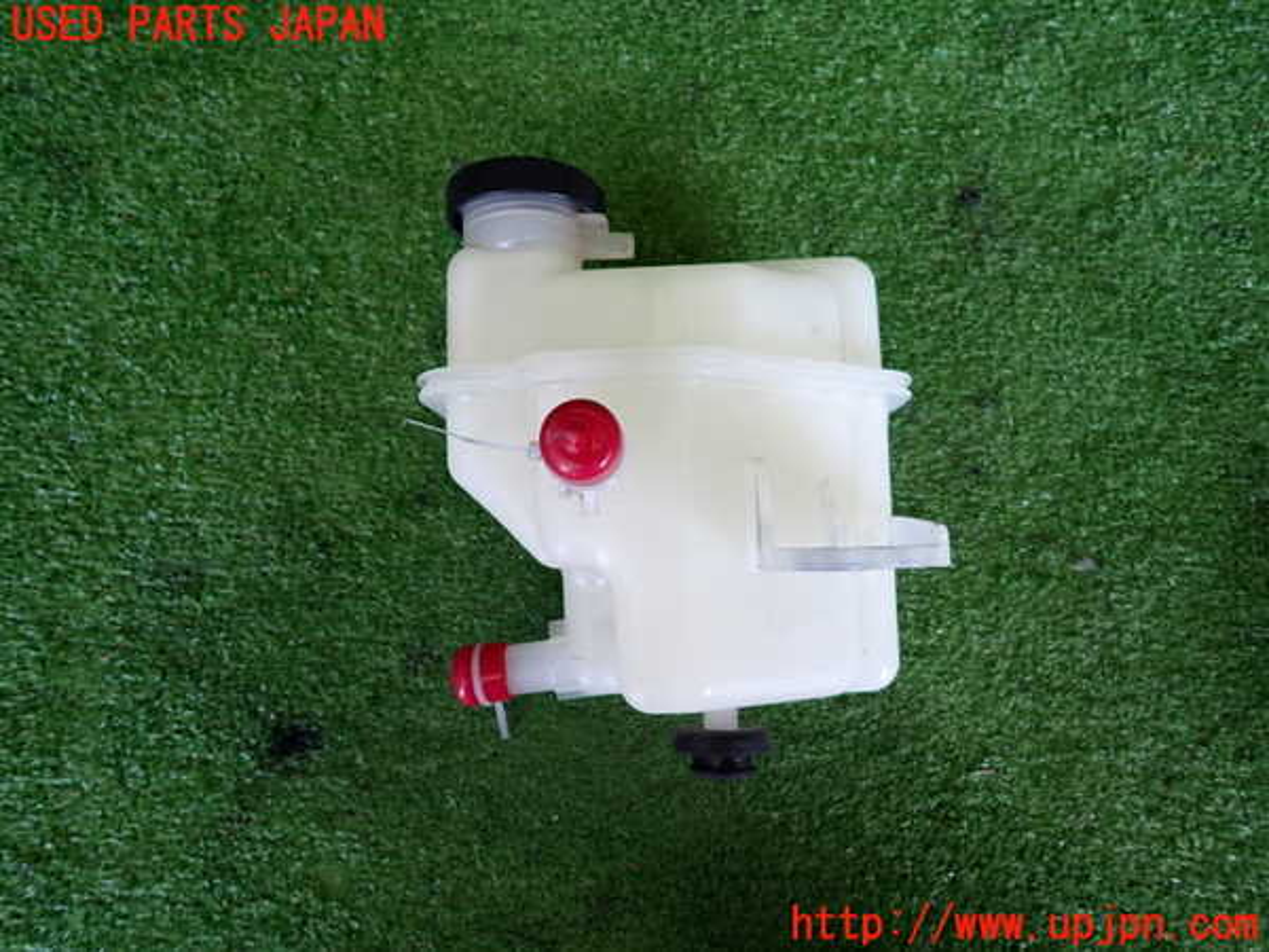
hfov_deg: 69.4
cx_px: 634
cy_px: 476
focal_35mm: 25
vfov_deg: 54.9
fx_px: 916
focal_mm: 4.5
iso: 200
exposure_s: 1/80
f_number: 2
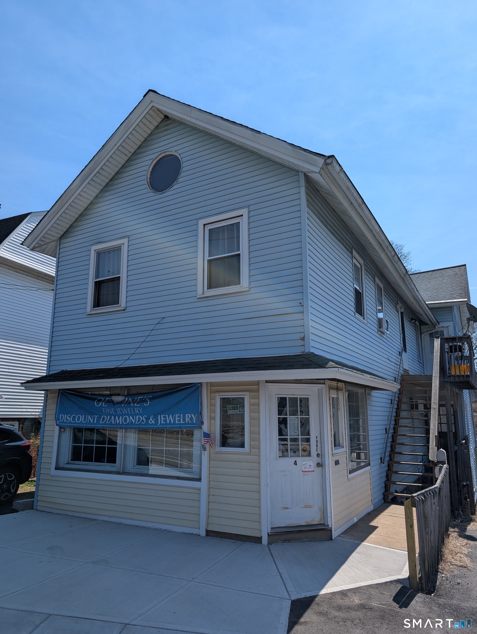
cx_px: 238
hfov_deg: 56.9
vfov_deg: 71.5
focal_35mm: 24
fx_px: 440
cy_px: 317
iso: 23
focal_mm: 6.9
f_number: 1.68
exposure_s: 1/1706
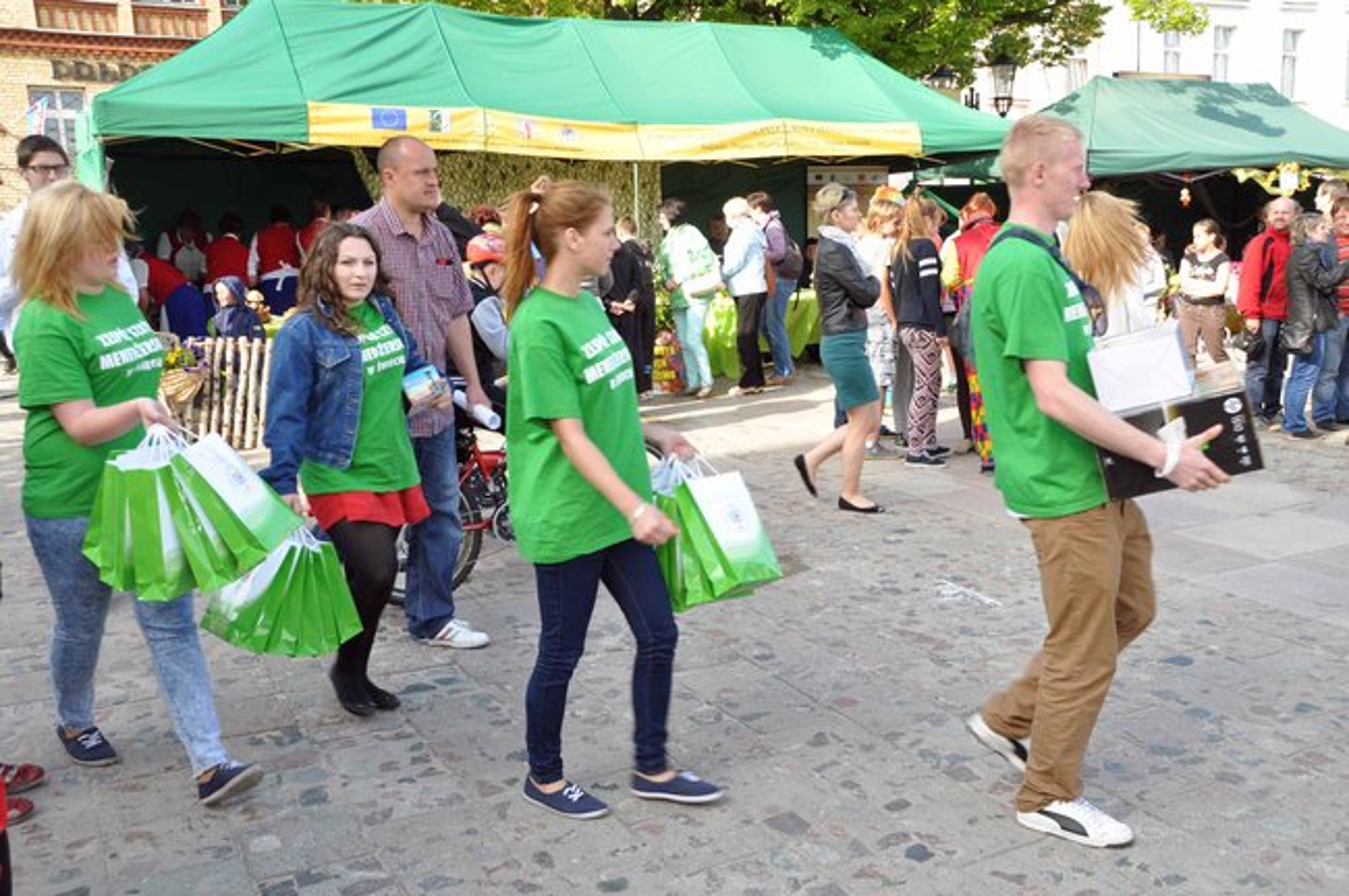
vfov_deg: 39.9
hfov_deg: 57.3
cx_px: 674
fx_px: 1235
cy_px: 448
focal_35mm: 33
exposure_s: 1/160
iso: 250
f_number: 7.1
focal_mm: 22
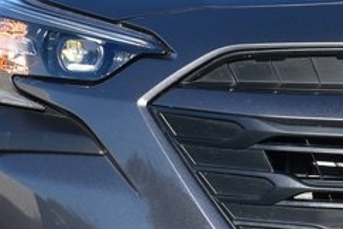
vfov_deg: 4.0
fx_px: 3307
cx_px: 503
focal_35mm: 347
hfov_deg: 5.9
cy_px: 97
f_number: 10
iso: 400
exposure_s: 1/250
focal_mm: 55
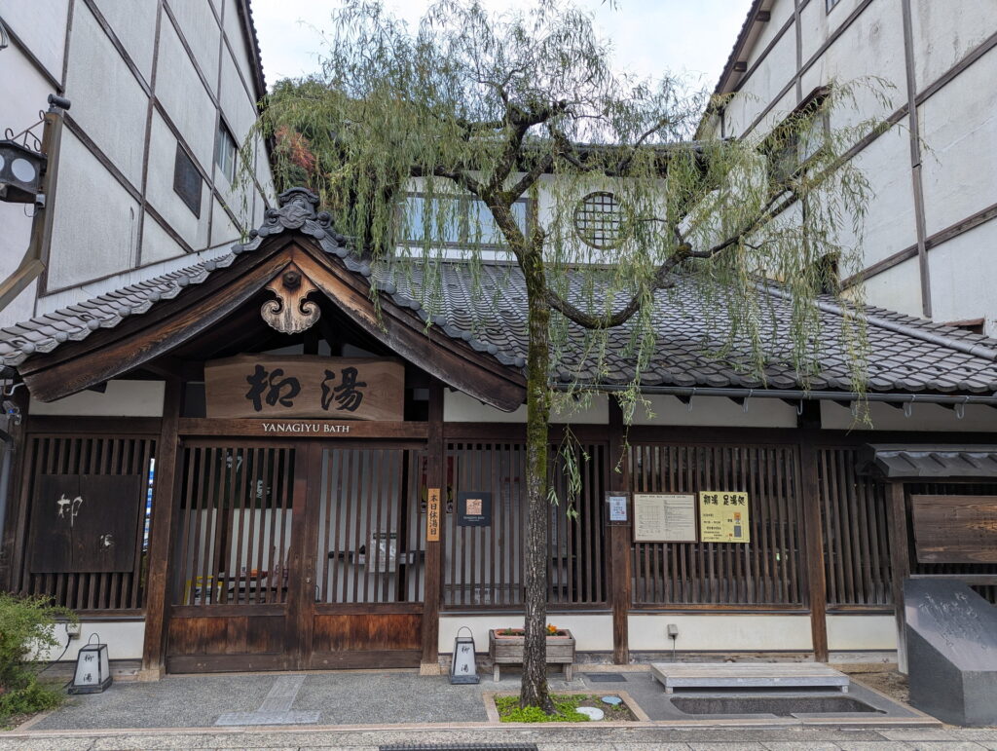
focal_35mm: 24
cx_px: 498
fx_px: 692
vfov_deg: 56.9
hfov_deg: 71.5
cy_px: 376
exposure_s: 1/23.8
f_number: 1.85
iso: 30
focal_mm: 6.81
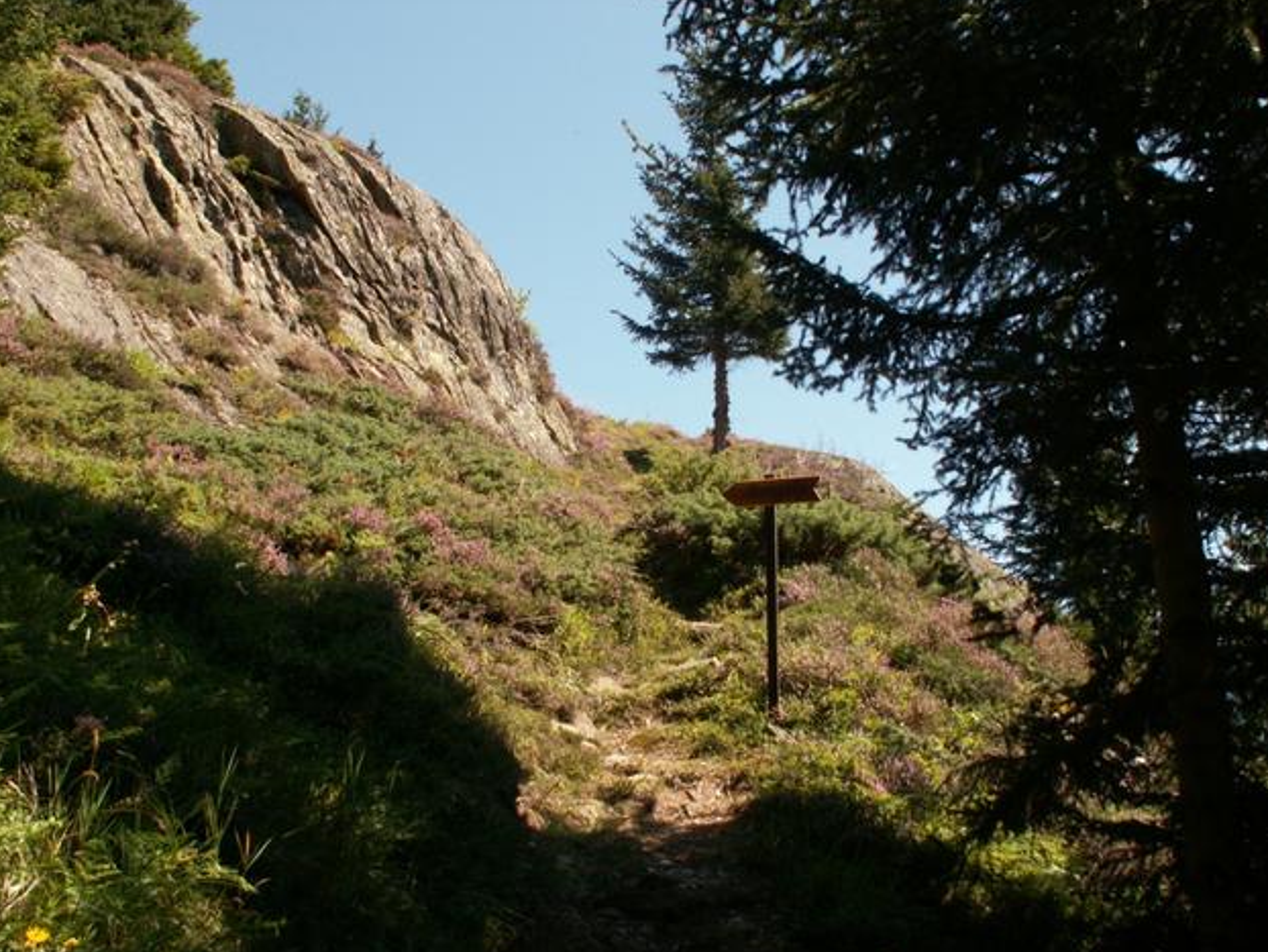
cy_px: 483
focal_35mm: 36
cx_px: 646
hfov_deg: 51.3
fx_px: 1319
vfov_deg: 39.7
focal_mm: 5.86
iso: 50
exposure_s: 1/125
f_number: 5
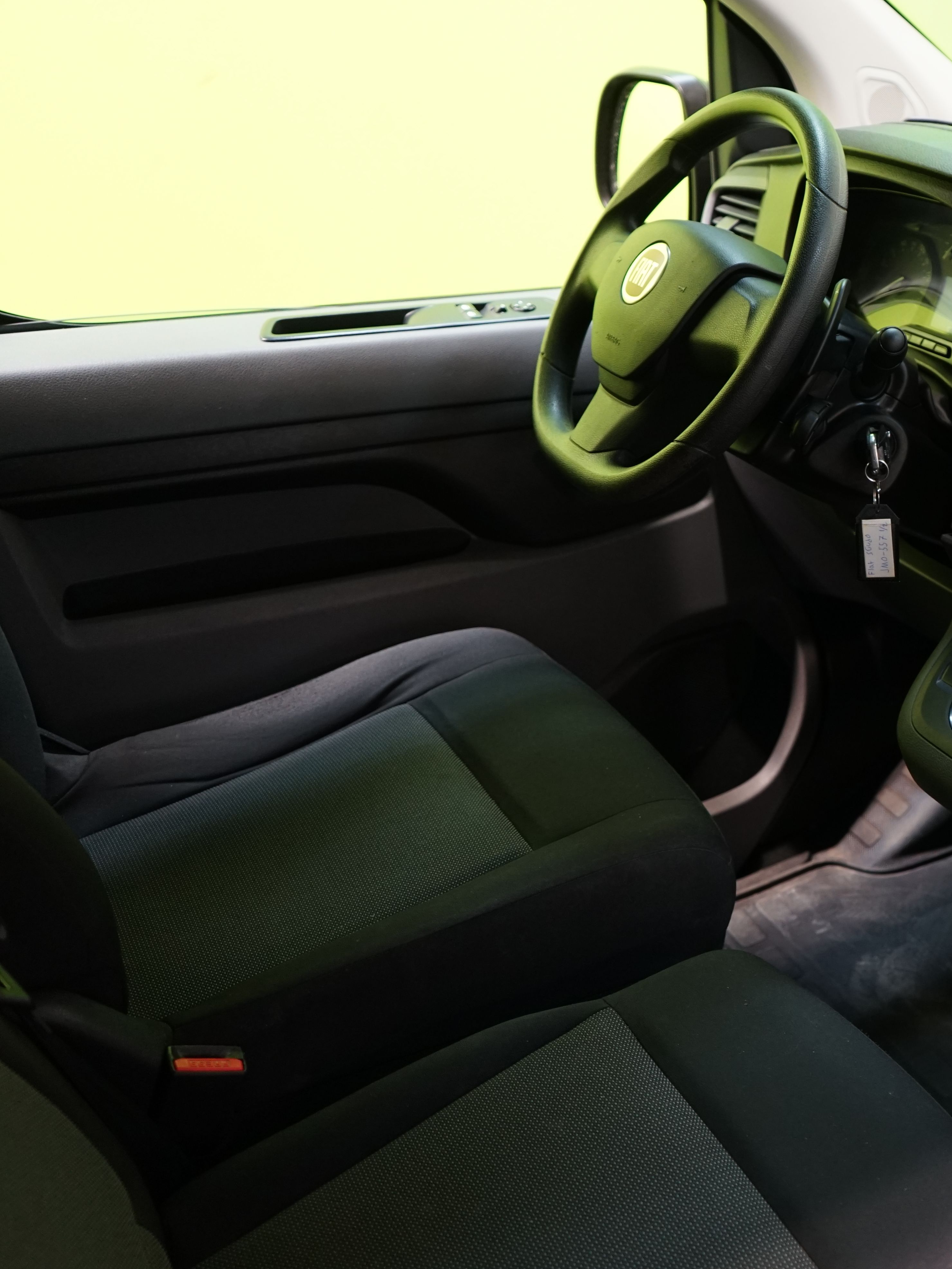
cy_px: 628
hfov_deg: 32.2
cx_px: 966
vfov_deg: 45.8
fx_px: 1503
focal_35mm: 41
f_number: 3.5
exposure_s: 1/30
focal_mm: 28
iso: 1000
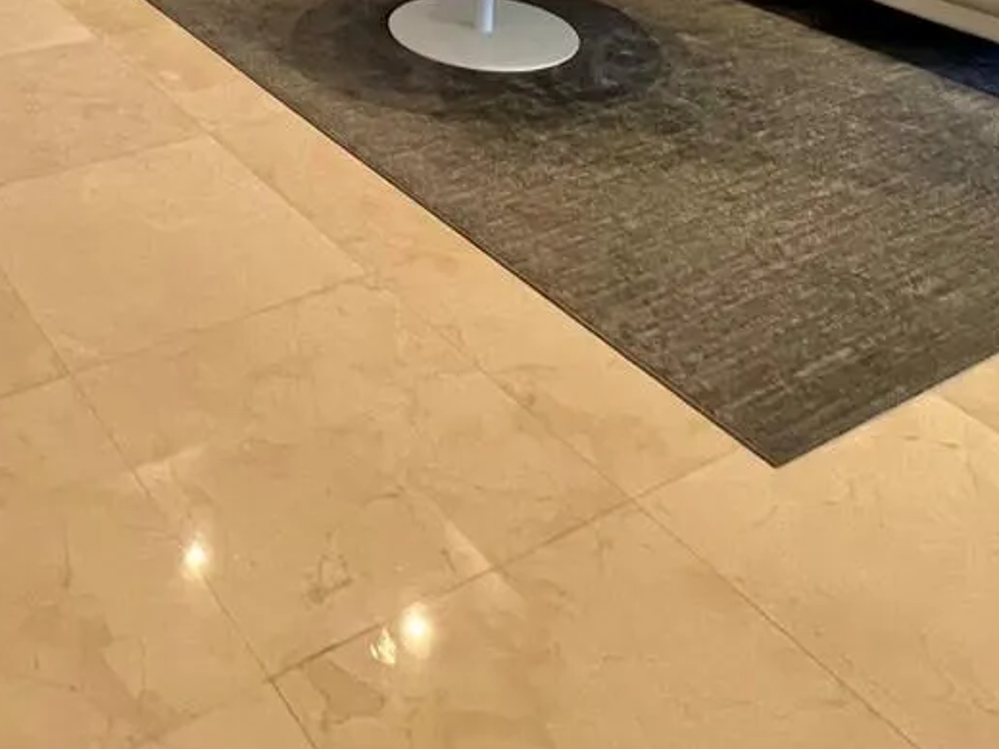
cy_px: -300
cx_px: 163
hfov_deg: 44.0
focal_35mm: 40
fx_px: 1154
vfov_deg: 27.7
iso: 500
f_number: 1.8
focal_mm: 1.57
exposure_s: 1/60
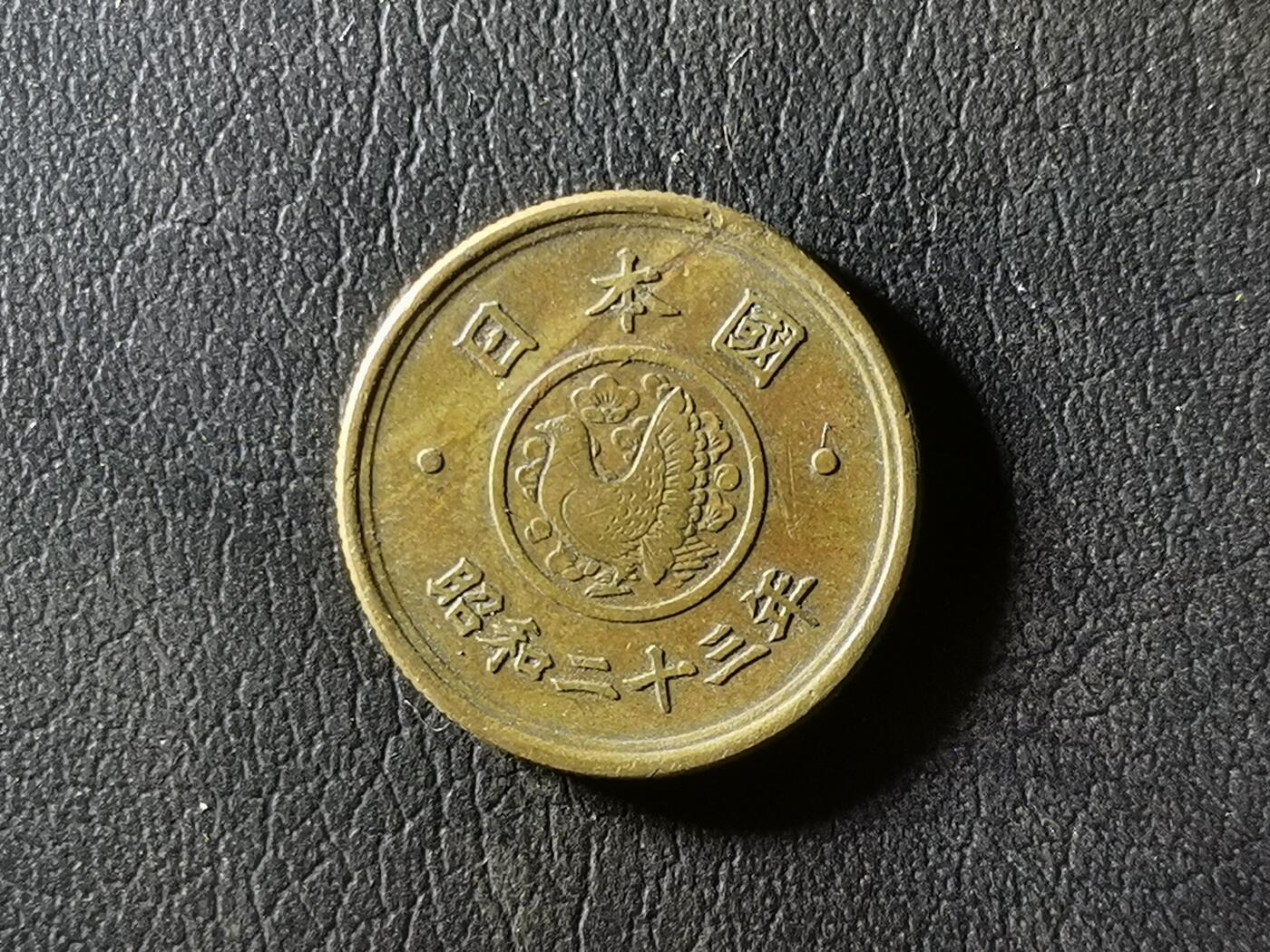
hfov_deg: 23.8
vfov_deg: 18.0
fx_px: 3008
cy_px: 476
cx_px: 635
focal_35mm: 82
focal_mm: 4.75
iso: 50
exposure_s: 1/415
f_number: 1.8
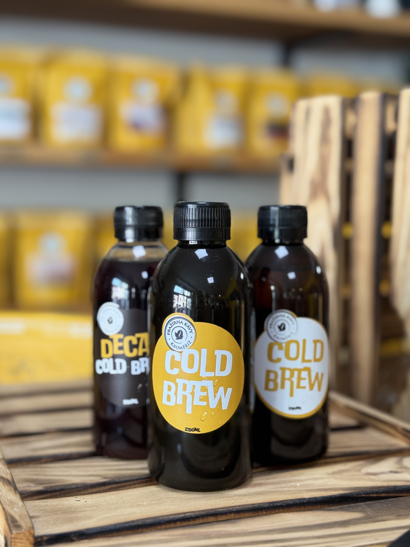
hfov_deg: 30.3
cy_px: 274
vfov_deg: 39.7
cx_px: 205
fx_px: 758
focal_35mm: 48
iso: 100
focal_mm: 6.76
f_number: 1.78
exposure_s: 1/98
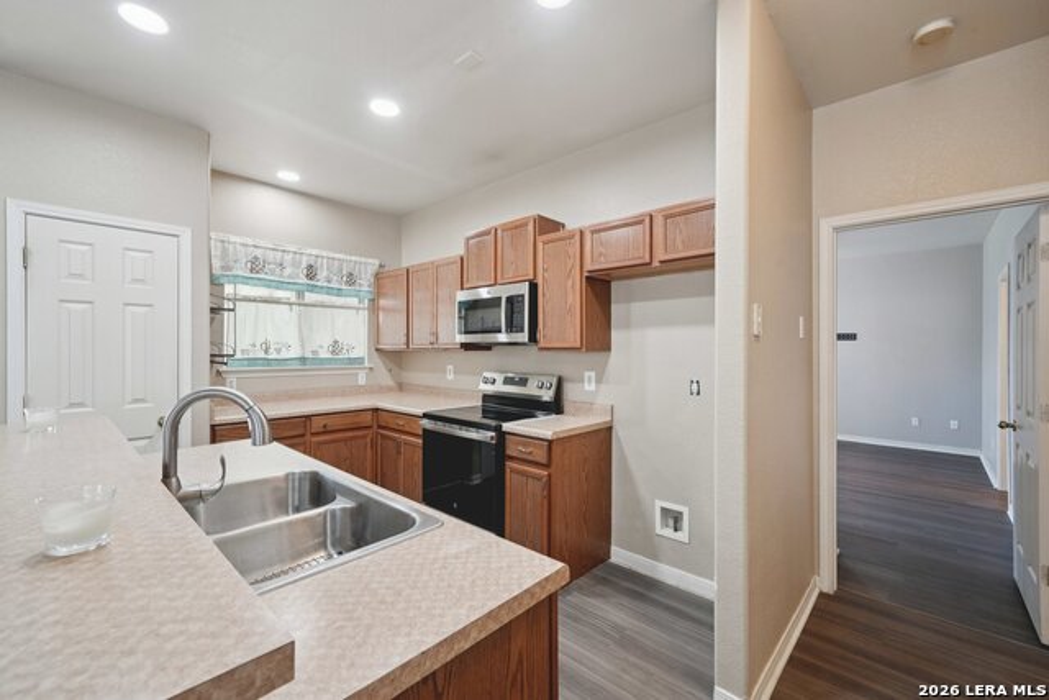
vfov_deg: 77.4
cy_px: 350
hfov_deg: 100.4
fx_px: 437
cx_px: 524
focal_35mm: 15
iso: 800
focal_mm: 15
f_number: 8
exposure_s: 1/25
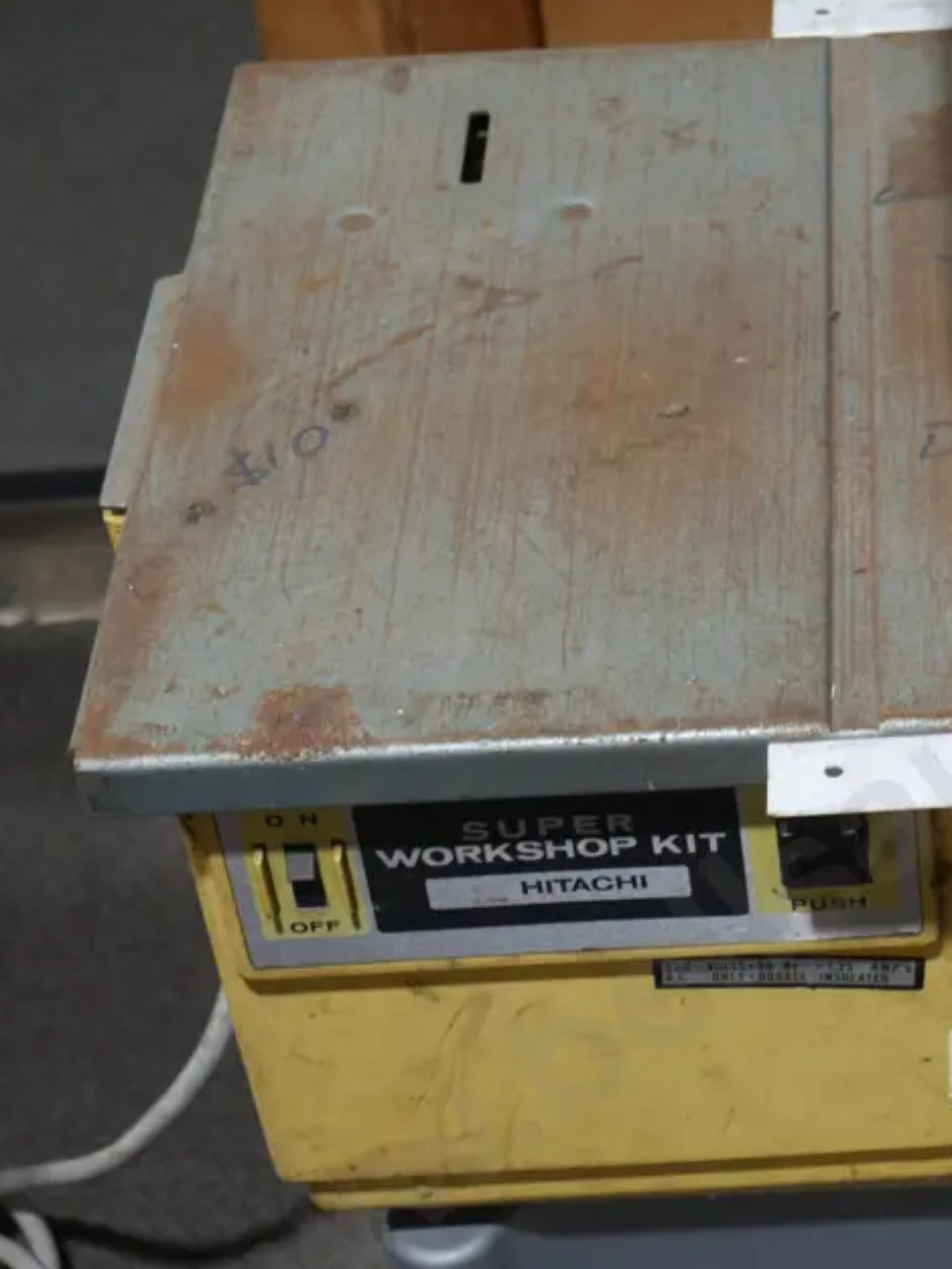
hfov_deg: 15.3
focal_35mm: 95
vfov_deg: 20.6
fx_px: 3482
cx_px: 982
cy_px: 754
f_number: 5.4
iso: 500
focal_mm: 29
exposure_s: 1/60
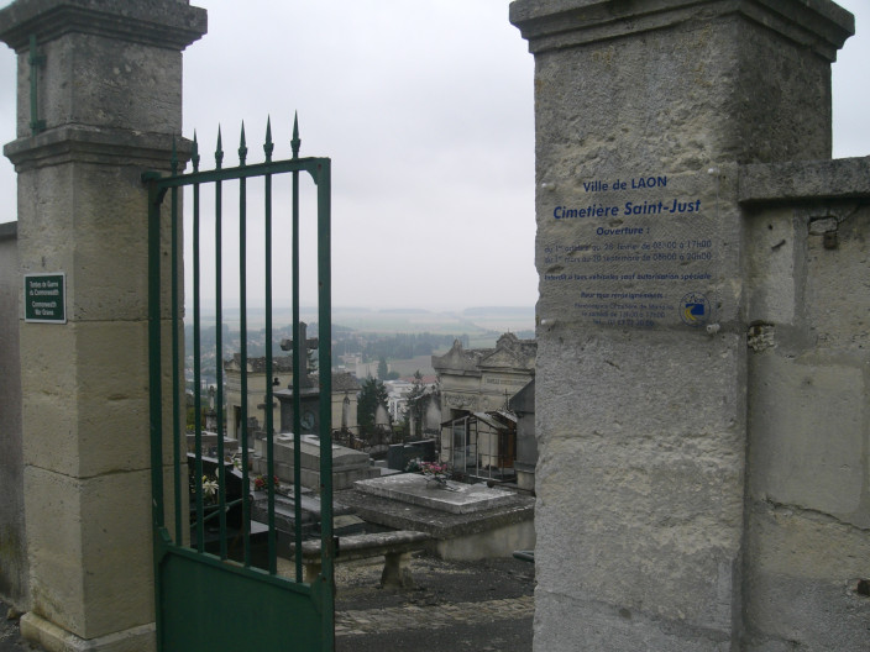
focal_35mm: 38
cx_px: 435
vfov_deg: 37.7
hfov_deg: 49.0
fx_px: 955
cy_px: 326
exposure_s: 1/320
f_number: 3.1
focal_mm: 6.3
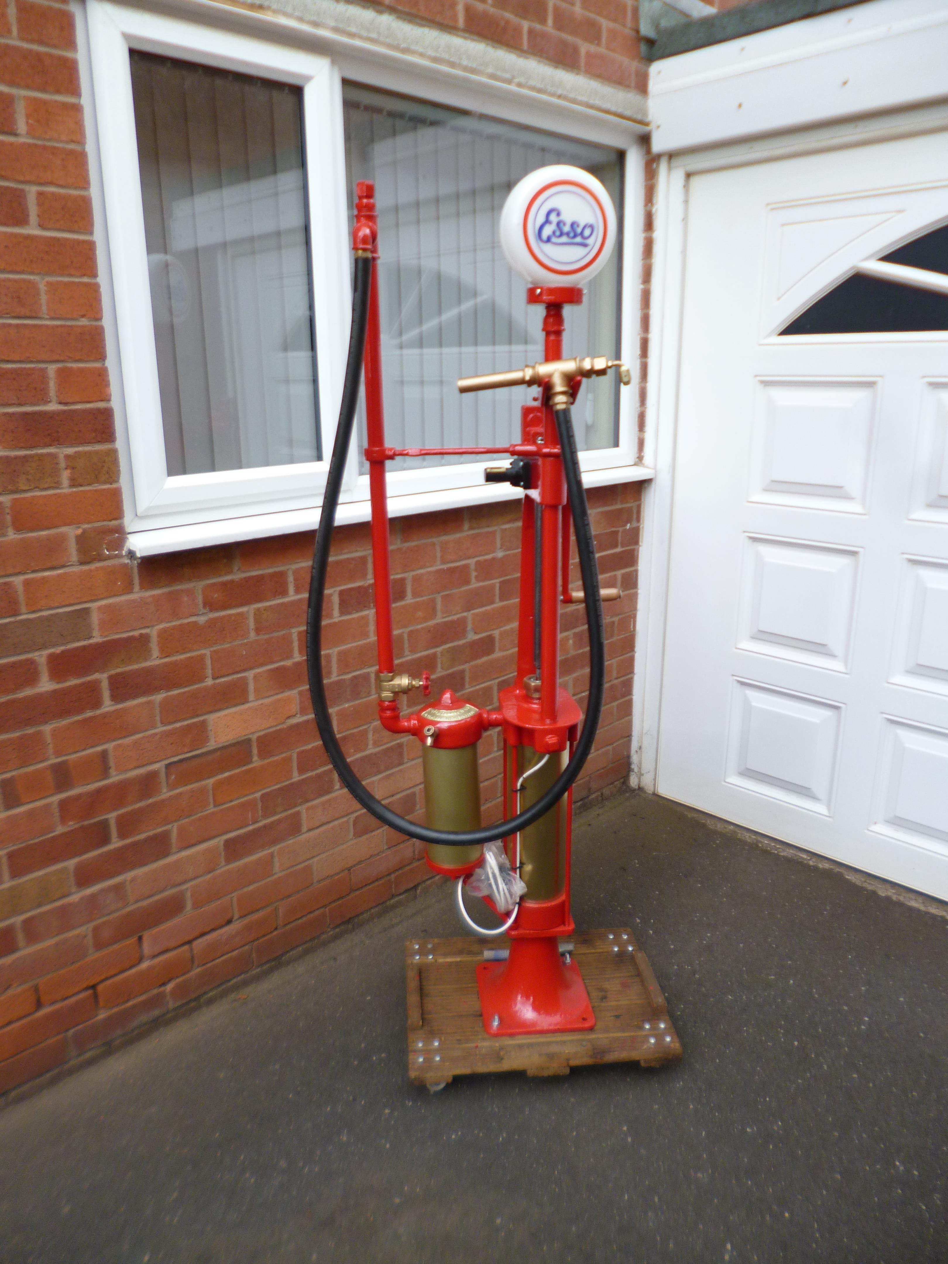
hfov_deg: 56.8
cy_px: 632
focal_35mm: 24
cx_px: 474
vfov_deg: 71.6
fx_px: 876
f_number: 2.5
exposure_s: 1/100
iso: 100
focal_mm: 4.3
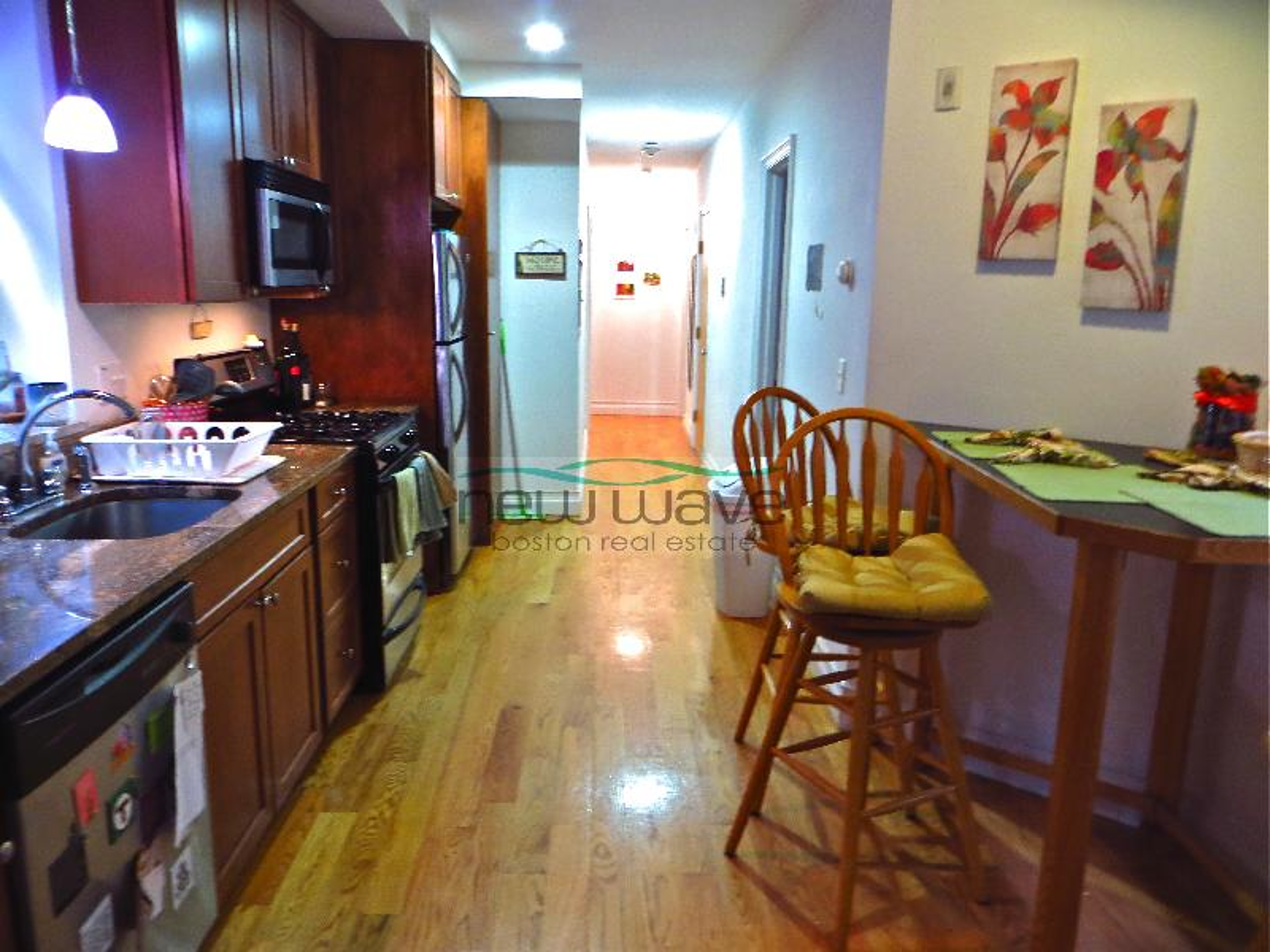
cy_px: 476
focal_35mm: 26
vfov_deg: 53.1
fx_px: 954
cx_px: 635
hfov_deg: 67.3
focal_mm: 4.25
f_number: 1.8
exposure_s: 1/30
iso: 640
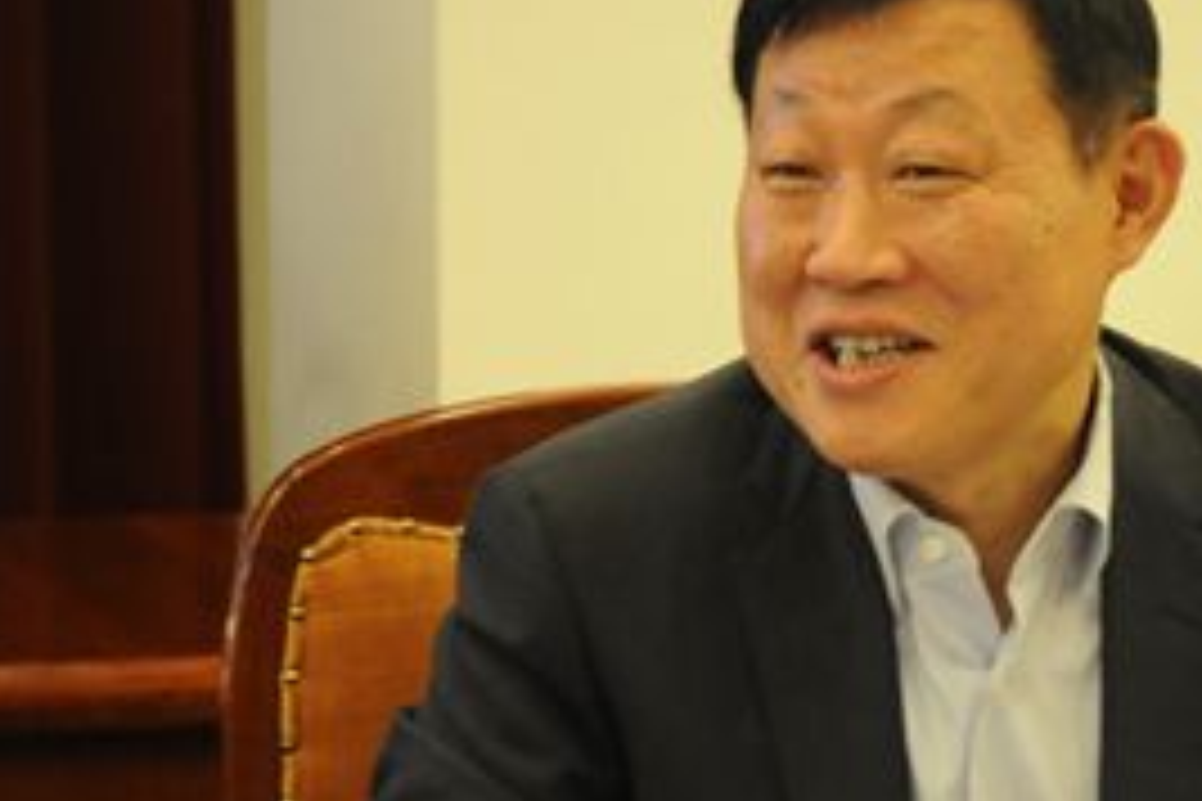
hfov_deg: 9.8
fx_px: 6978
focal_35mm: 209
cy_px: 598
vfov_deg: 6.6
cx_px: 1044
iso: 800
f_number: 4.5
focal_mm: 62
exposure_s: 1/25
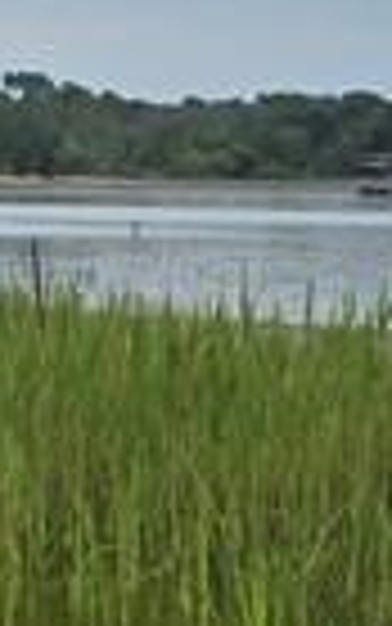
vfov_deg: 11.4
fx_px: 3074
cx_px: -883
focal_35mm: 180
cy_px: -104
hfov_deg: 6.5
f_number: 1.8
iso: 25
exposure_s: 1/2775
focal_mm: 5.4
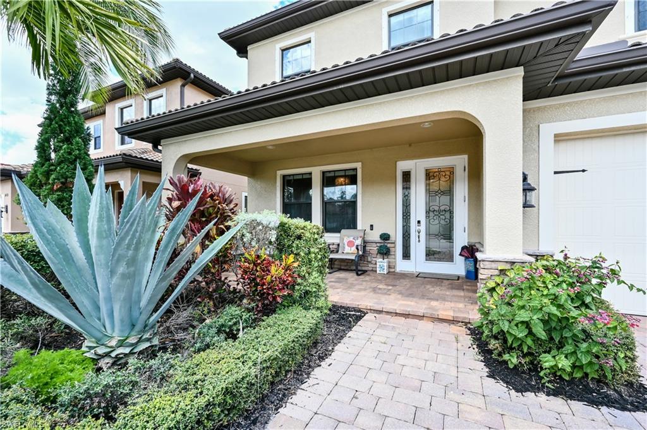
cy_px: 215
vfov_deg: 81.1
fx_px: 251
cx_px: 324
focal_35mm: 14
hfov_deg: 104.3
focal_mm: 14
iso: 160
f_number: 11
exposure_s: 1/80
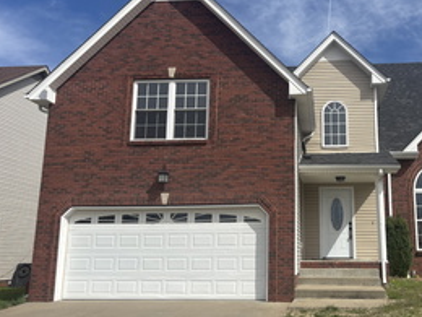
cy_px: 150
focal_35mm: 40
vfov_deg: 35.9
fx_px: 488
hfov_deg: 45.8
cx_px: 292
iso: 50
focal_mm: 5.96
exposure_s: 1/4425
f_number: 1.6
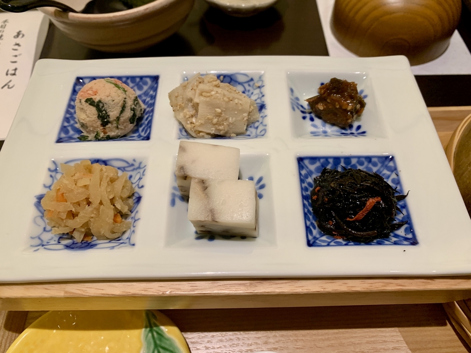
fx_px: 354
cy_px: 176
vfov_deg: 53.1
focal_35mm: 26
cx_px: 236
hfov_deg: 67.3
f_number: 1.8
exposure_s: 1/60
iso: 125
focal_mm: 4.25
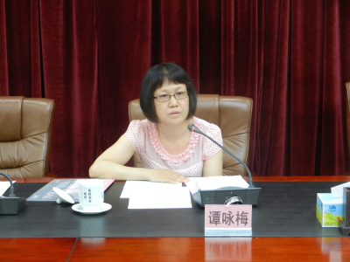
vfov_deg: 18.9
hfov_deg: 25.0
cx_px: 175
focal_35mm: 78
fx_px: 789
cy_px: 131
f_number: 4.8
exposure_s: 1/13
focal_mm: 14.1
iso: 400
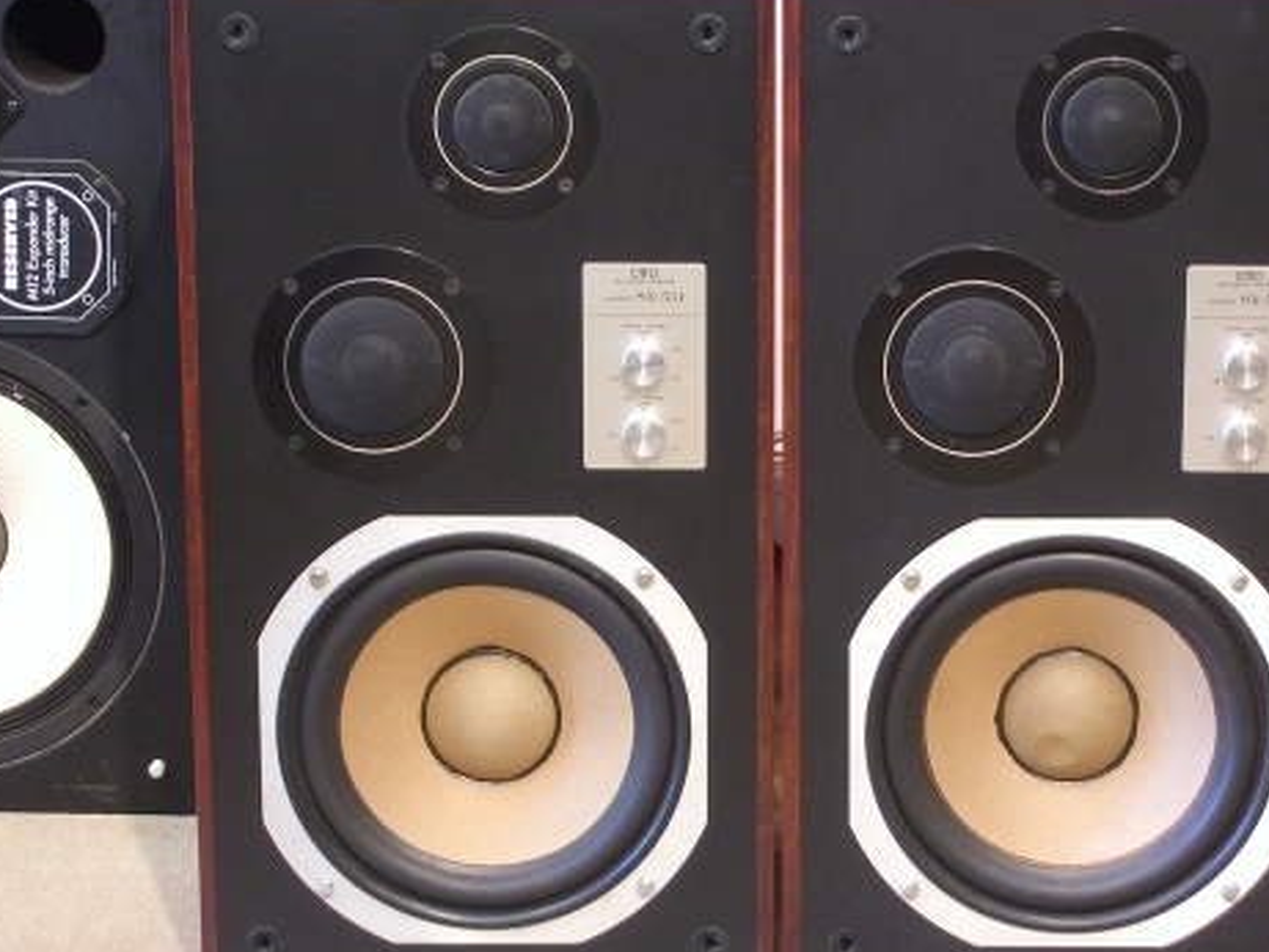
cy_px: 451
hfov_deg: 17.7
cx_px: 774
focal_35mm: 111
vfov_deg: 13.3
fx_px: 4070
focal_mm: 16.6
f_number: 4.4
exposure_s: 1/10
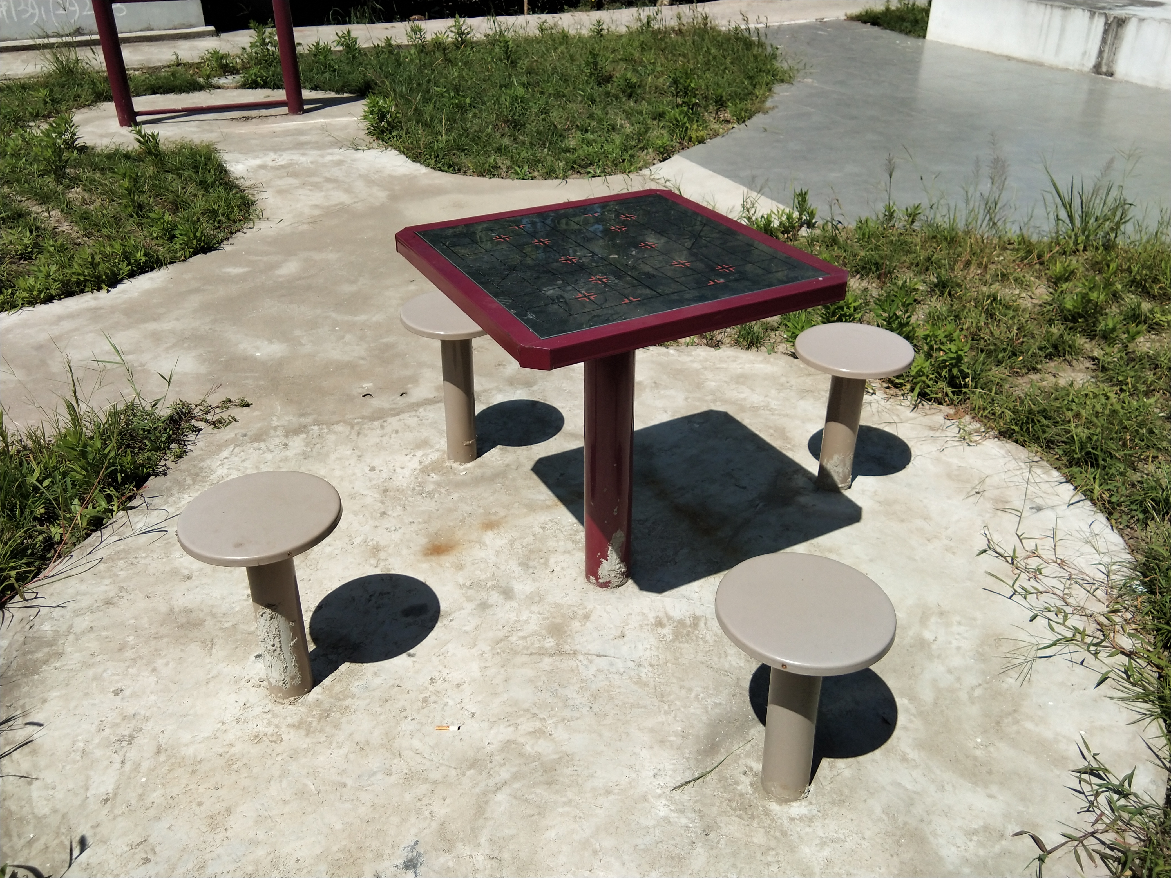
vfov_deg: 45.4
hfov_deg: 58.4
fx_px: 1049
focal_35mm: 31
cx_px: 586
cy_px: 439
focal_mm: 3.69
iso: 50
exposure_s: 1/1753
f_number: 2.2
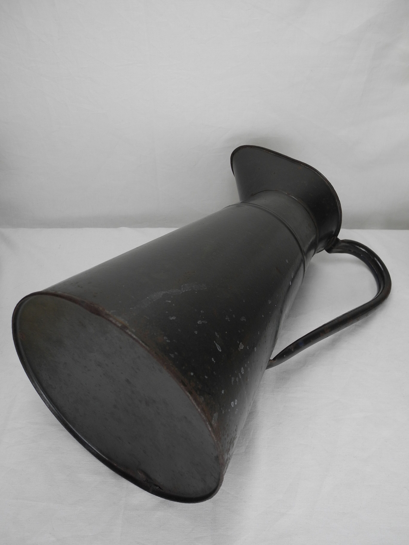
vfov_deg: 60.0
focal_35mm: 30
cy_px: 272
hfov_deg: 46.8
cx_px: 204
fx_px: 473
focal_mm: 6.4
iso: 100
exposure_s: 1/89.2
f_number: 2.8
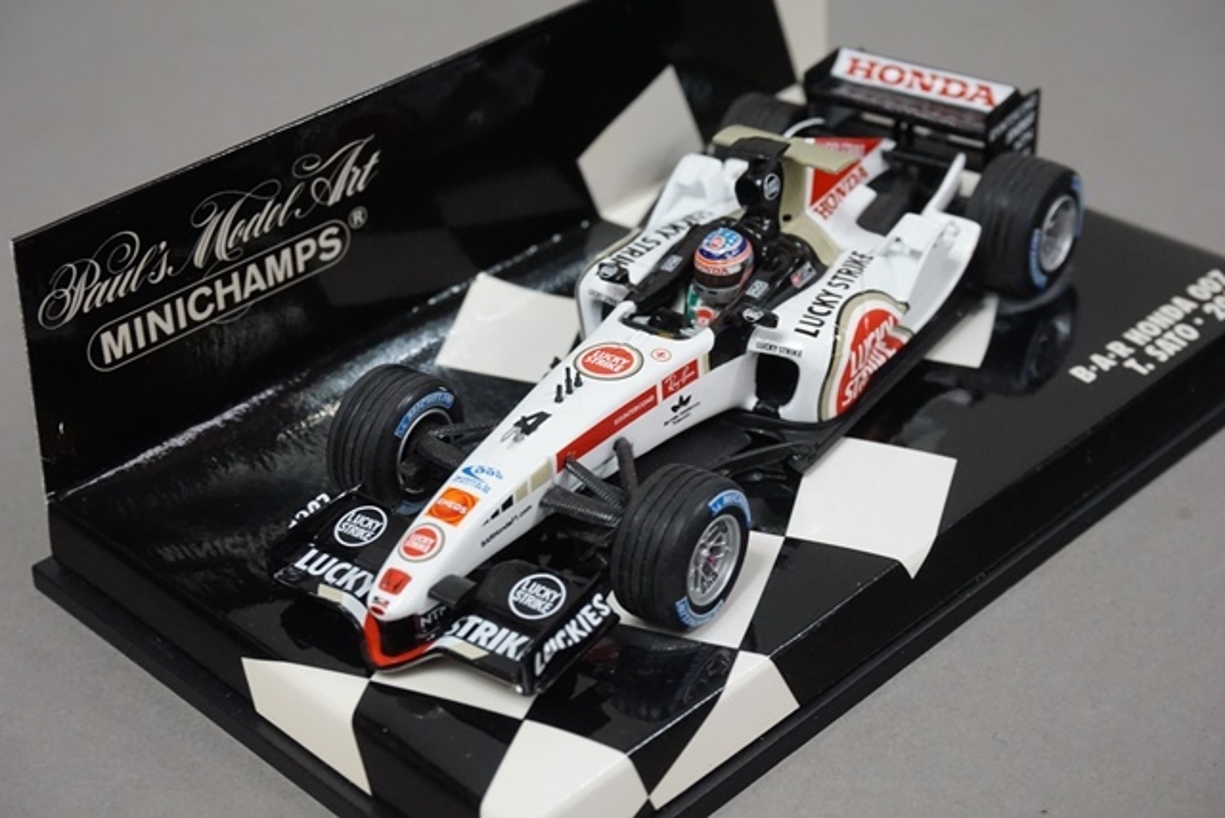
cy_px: 409
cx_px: 612
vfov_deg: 23.2
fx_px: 1991
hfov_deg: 34.2
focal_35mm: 58
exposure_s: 1/30
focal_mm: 39
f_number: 10
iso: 3200
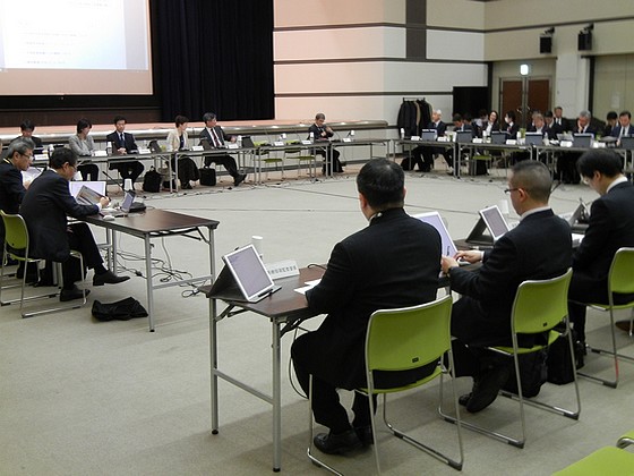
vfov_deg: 36.8
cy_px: 238
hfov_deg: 47.9
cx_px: 317
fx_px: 714
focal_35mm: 39
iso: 400
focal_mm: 7.1
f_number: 3.7
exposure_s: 1/14.5
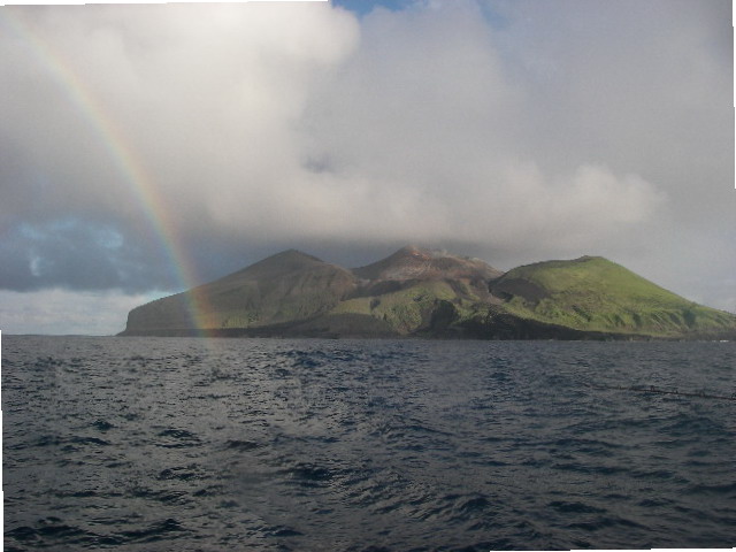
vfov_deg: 37.7
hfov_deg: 49.0
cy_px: 276
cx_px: 368
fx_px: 808
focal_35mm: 38
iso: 64
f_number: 6.6
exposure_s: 1/250
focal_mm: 6.3
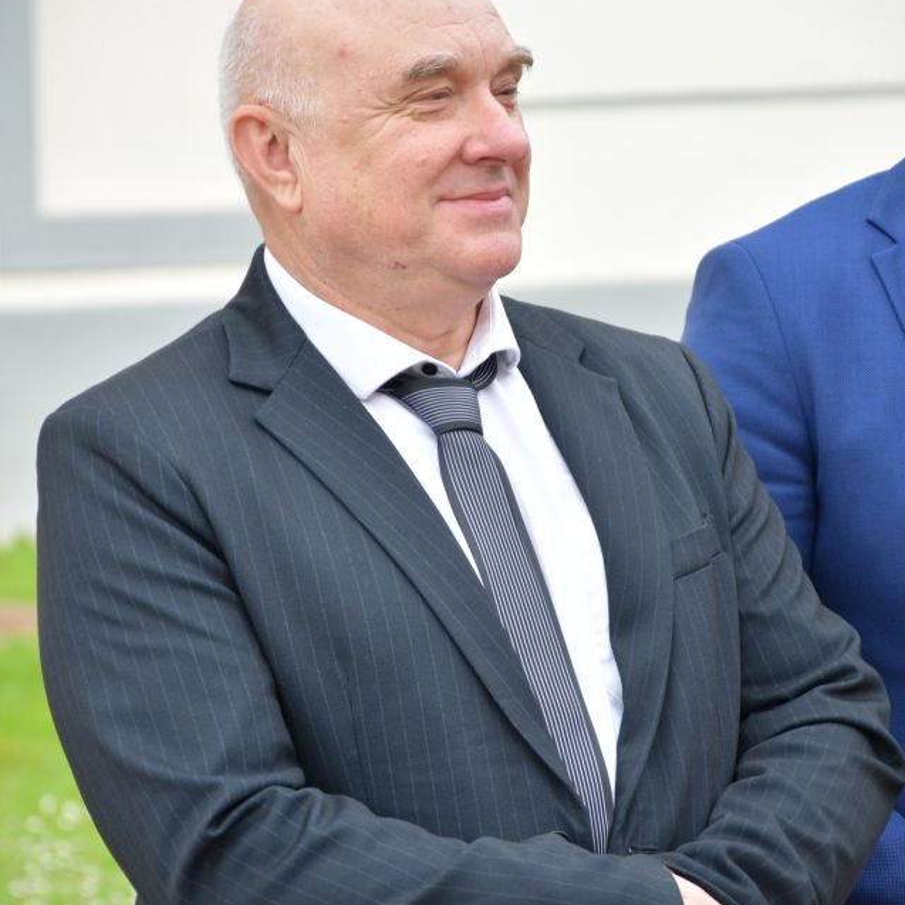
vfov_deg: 8.1
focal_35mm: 215
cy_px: 550
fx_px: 6359
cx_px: 453
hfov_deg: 8.1
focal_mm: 112
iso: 400
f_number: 5.6
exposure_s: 1/250
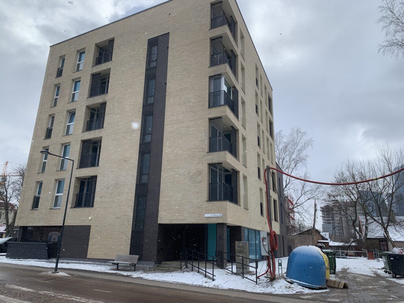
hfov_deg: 67.3
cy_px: 152
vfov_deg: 53.1
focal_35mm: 26
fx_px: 303
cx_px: 202
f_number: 1.8
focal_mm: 4.25
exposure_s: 1/1111
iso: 25
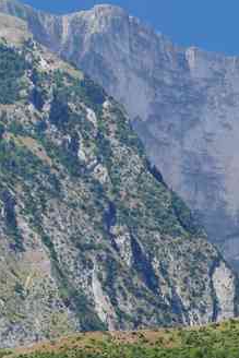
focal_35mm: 195
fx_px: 1940
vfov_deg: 10.4
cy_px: 422
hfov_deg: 7.0
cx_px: 274
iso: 200
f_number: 9
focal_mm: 42.5
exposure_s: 1/80
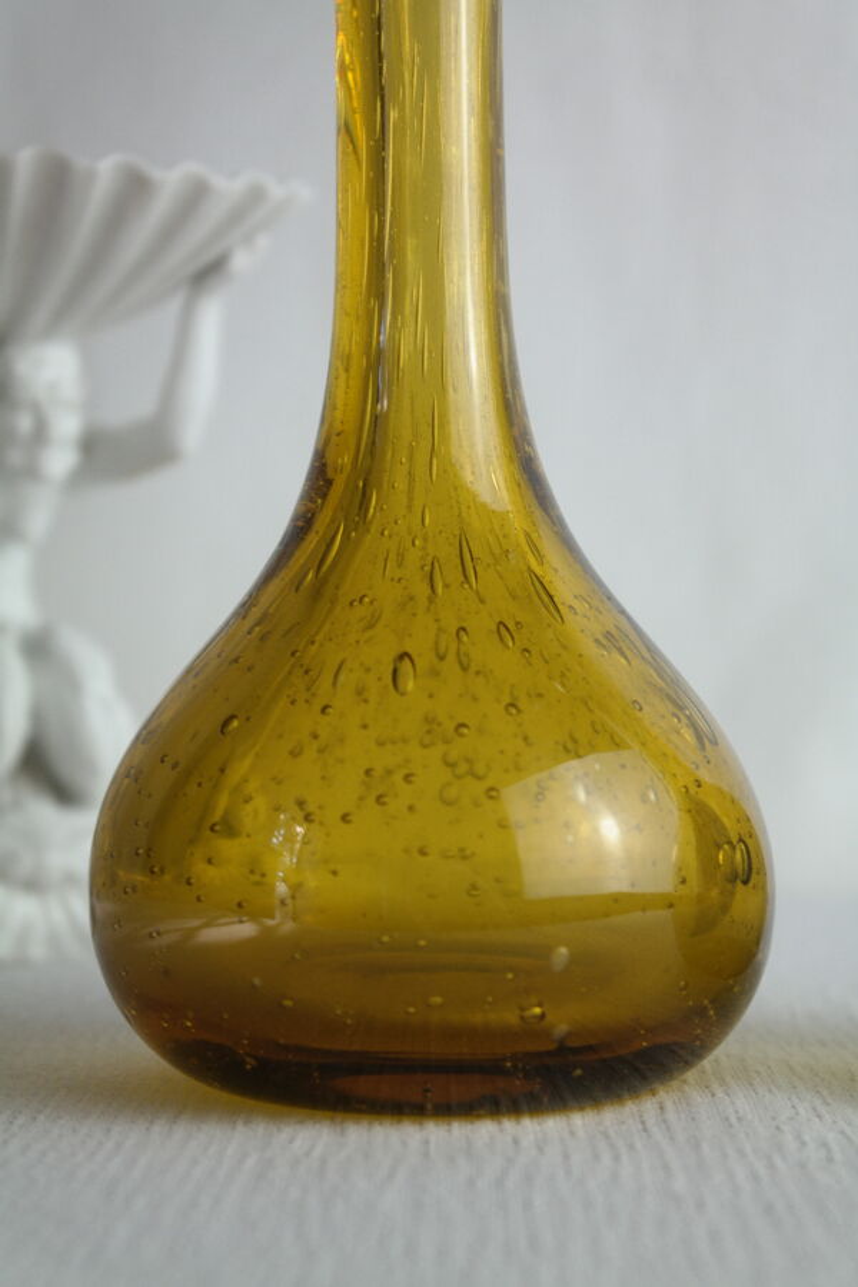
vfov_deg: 26.3
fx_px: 2753
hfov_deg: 17.7
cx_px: 429
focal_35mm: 77
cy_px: 644
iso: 400
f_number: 5.6
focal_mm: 50
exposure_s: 1/80
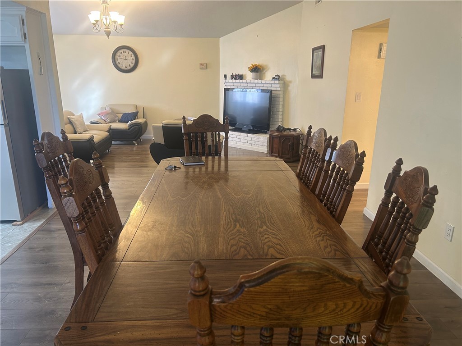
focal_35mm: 26
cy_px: 173
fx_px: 347
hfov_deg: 67.3
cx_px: 231
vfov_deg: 53.1
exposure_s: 1/60
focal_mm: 5.7
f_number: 1.5
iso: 125
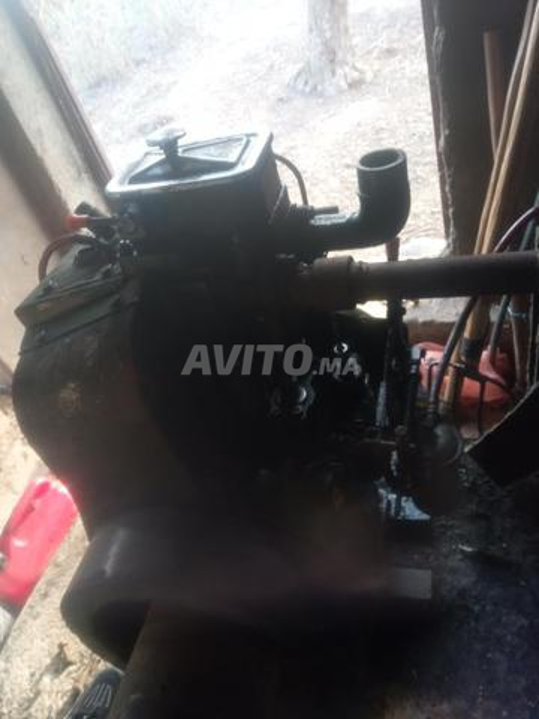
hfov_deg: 51.4
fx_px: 561
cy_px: 360
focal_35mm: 27
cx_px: 270
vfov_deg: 65.3
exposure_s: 1/33.3
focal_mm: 3.79
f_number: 2.2
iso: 308
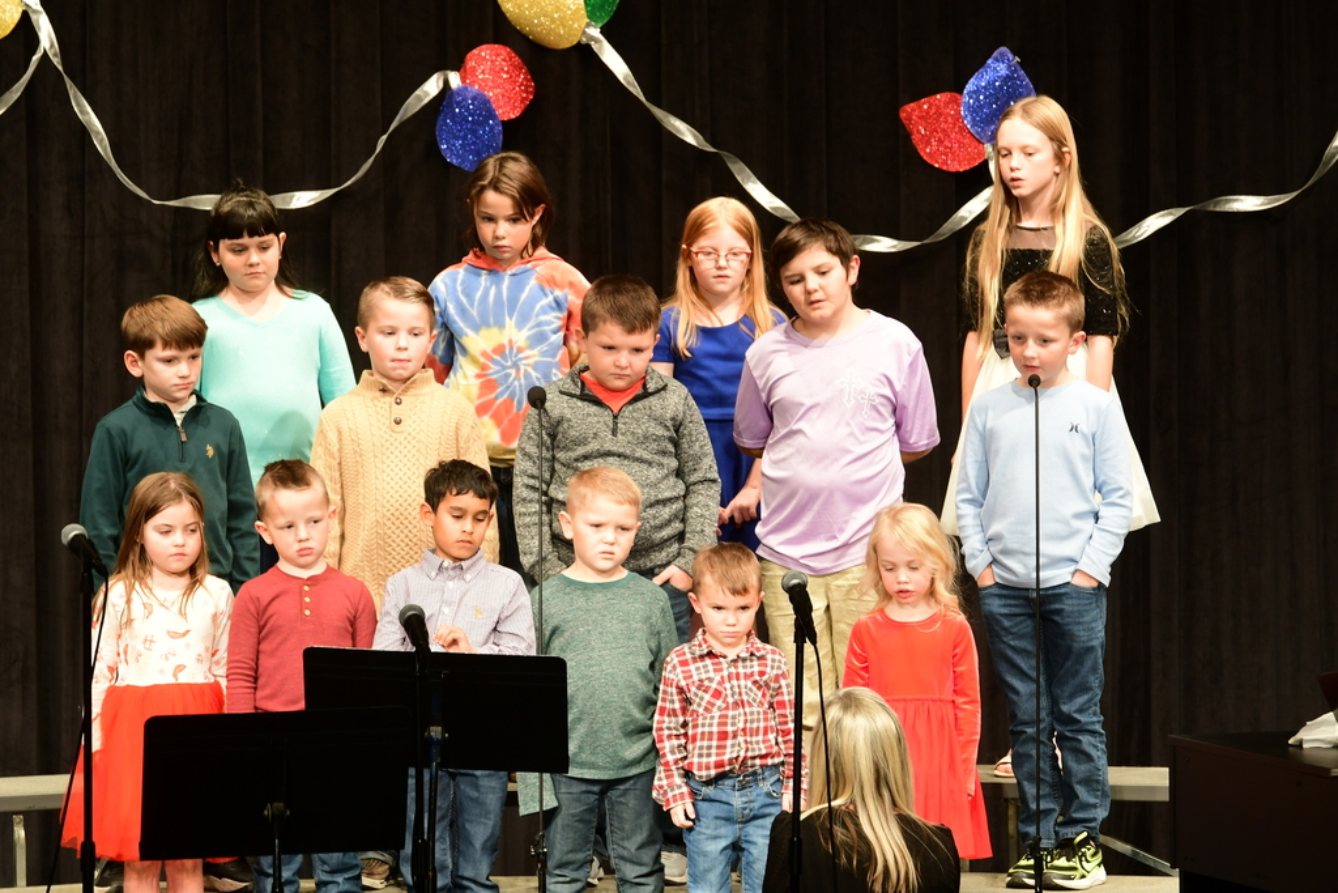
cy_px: 446
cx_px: 669
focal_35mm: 262
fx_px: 9757
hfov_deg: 7.8
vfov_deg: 5.2
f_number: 10
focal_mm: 175
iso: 800
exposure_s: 1/25
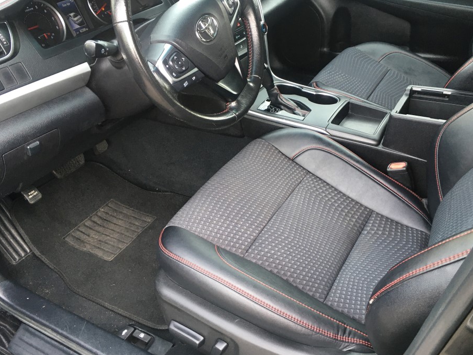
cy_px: 159
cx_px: 260
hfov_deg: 55.3
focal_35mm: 33
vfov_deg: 42.9
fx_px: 451
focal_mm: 4.15
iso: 40
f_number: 2.2
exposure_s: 1/30
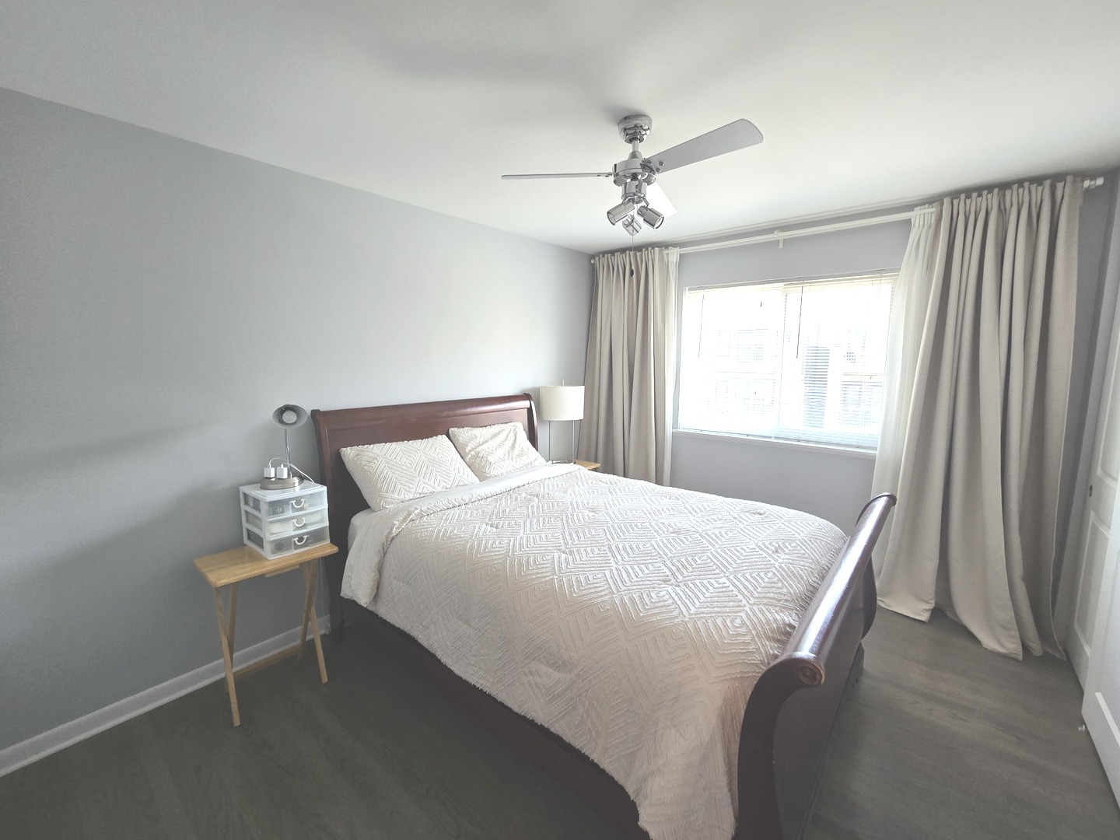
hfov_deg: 106.2
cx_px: 560
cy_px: 420
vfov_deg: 89.9
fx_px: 421
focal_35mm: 13
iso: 125
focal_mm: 2.2
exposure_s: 1/60
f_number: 2.2
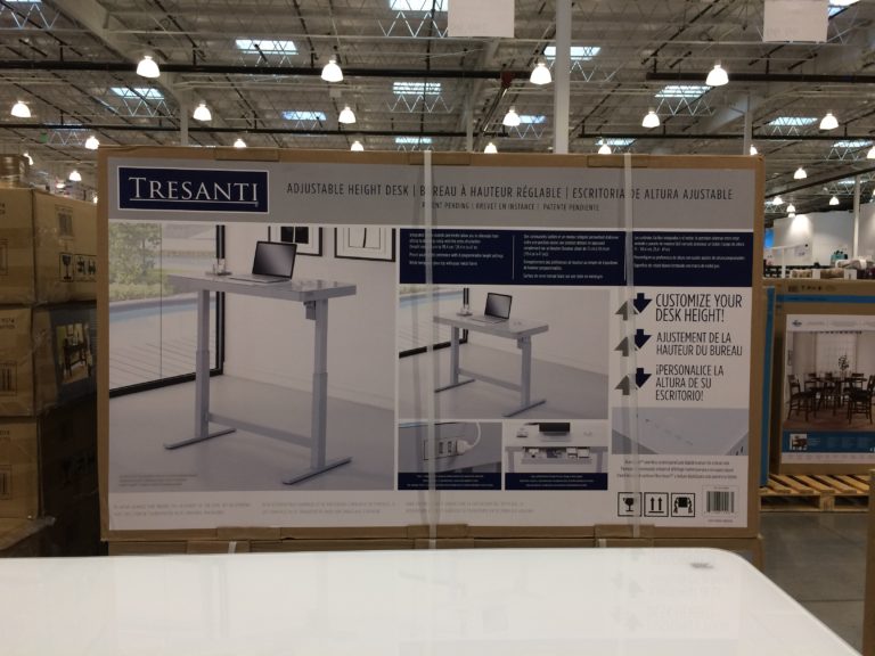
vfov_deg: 48.2
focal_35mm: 29
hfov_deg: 61.7
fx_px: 733
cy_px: 328
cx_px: 438
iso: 32
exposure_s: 1/30
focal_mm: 4.15
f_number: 2.2
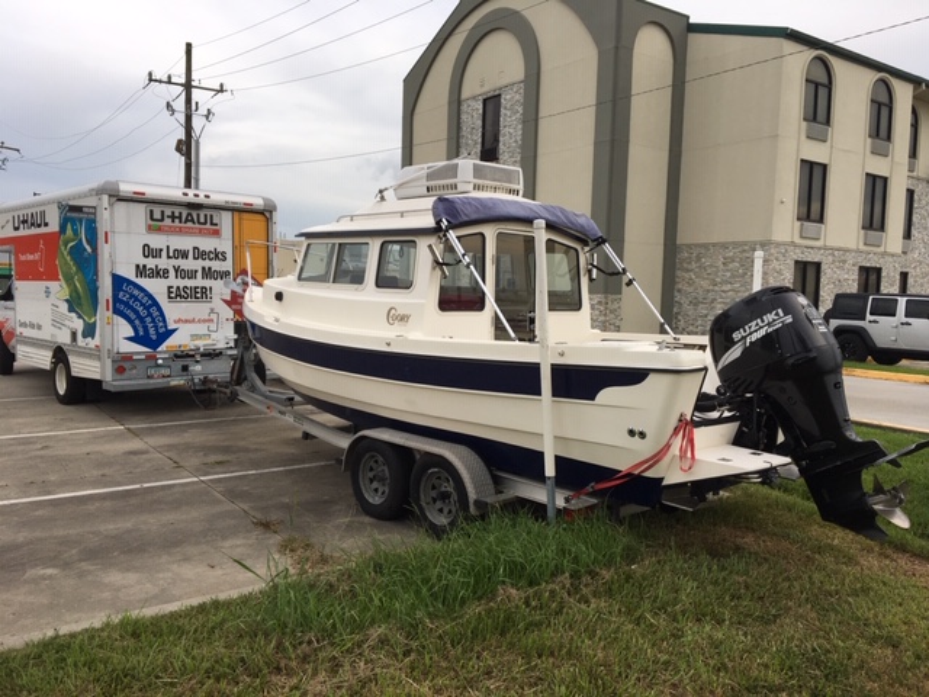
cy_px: 348
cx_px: 464
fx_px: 778
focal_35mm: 29
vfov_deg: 48.2
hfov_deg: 61.7
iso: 25
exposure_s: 1/227
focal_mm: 4.15
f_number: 2.2
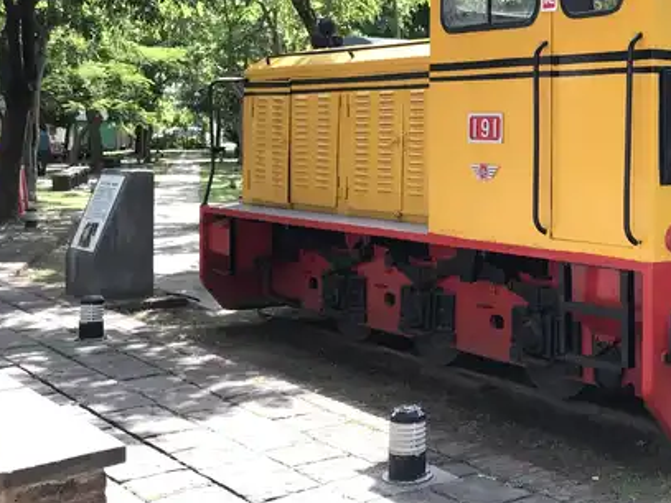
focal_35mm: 55
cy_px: 137
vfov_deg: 26.3
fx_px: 1066
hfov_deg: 33.1
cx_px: 608
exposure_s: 1/320
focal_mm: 3.99
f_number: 1.8
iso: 20
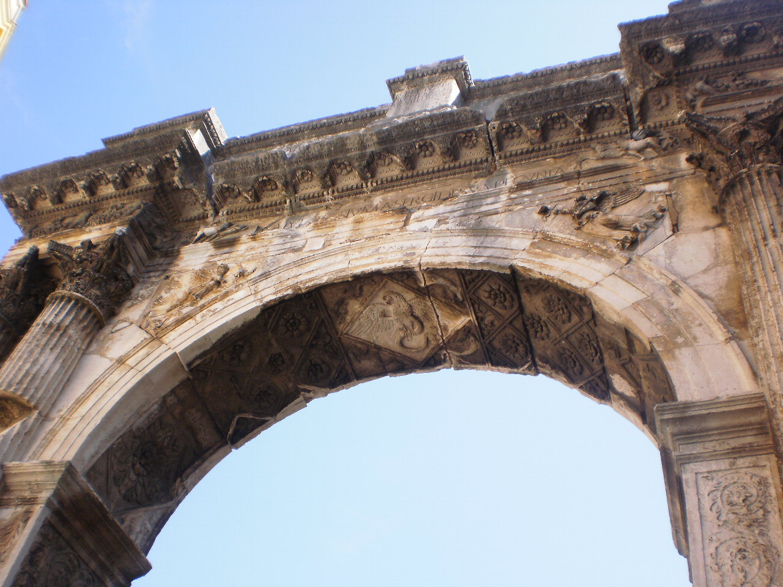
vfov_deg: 37.7
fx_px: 860
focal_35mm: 38
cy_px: 294
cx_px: 392
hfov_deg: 49.0
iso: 100
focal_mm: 6.3
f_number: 4.6
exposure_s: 1/250
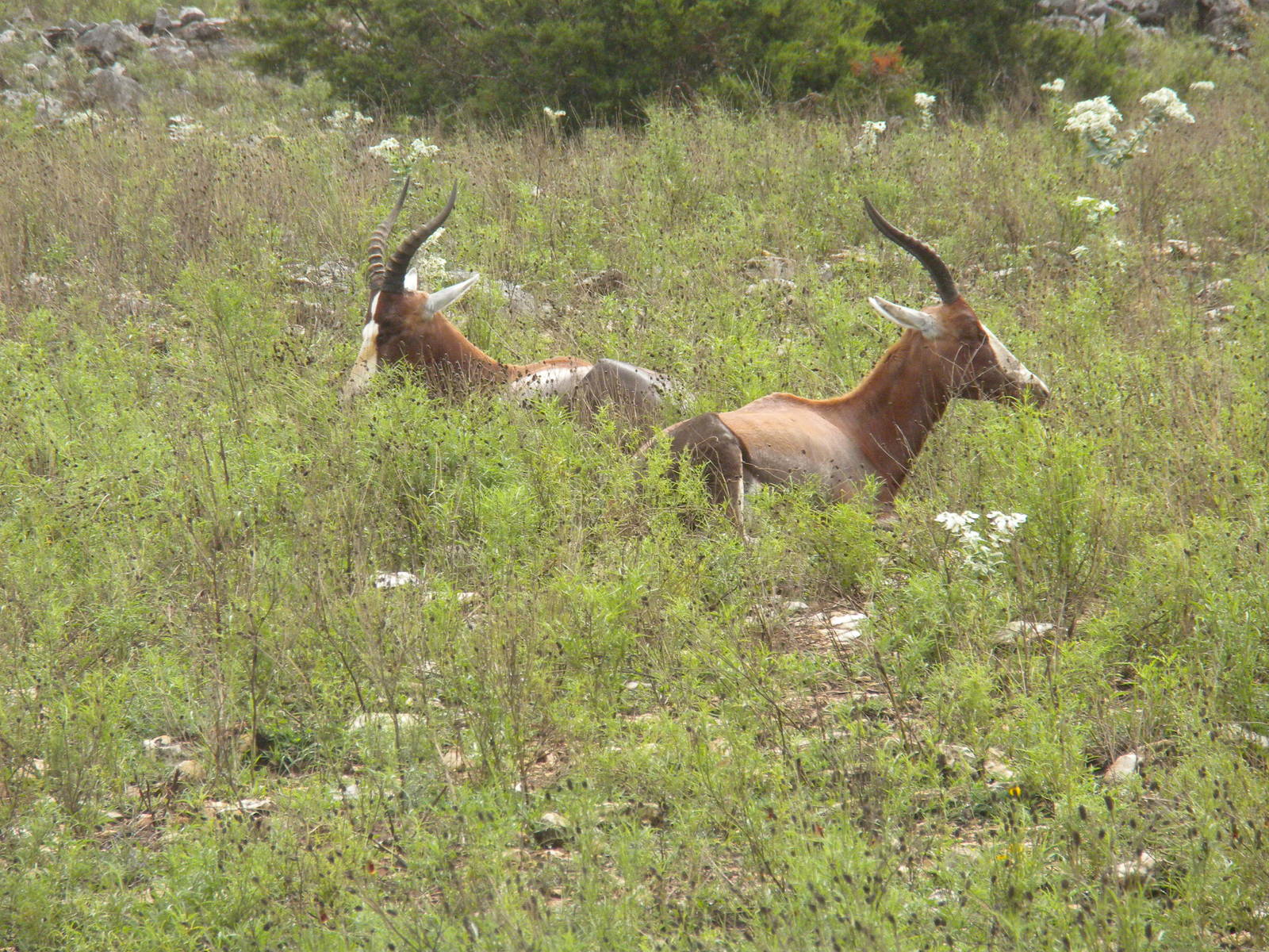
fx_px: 9531
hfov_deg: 7.6
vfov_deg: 5.7
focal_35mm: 260
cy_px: 476
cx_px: 634
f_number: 5.3
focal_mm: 46.2
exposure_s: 1/646
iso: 288
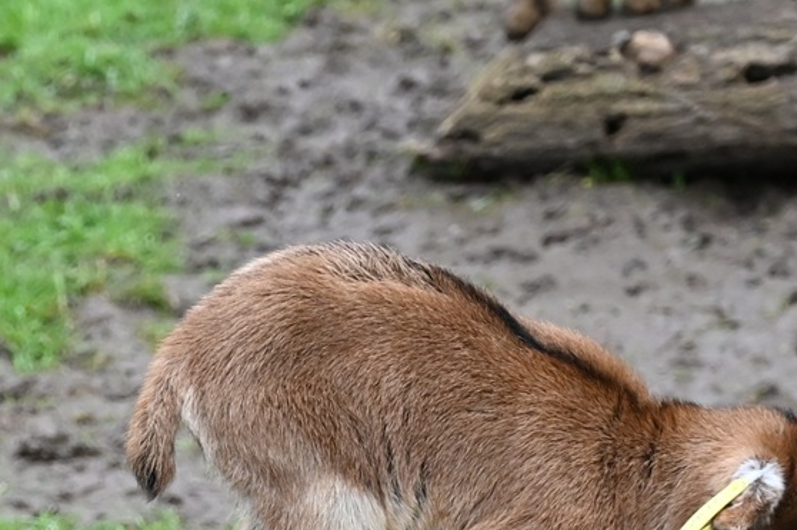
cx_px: 76
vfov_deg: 5.5
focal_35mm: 251
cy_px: 500
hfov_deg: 8.2
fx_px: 5552
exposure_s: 1/1600
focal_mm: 70
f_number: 5.6
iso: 1600
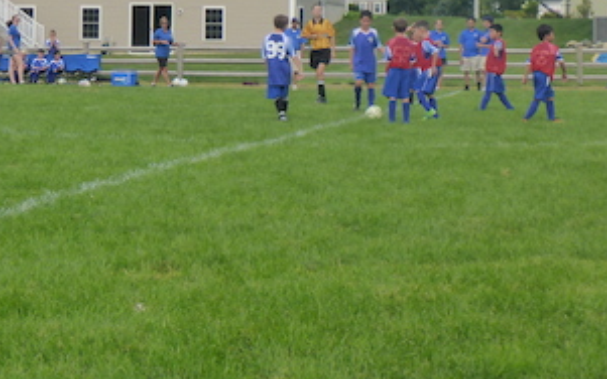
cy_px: 38
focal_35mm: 109
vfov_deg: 11.9
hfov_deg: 19.0
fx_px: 1803
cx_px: 185
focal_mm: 10.4
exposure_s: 1/500
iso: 200
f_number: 5
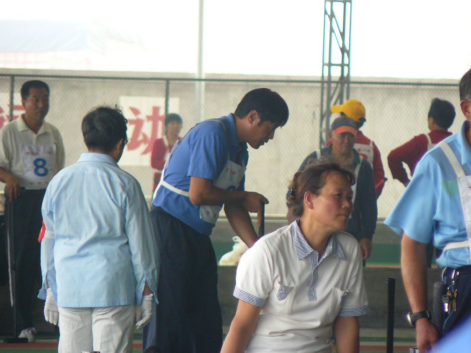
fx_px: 5932
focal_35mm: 436
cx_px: 237
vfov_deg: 3.4
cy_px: 176
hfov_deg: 4.5
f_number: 3.3
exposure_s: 1/100
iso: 200
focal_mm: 72
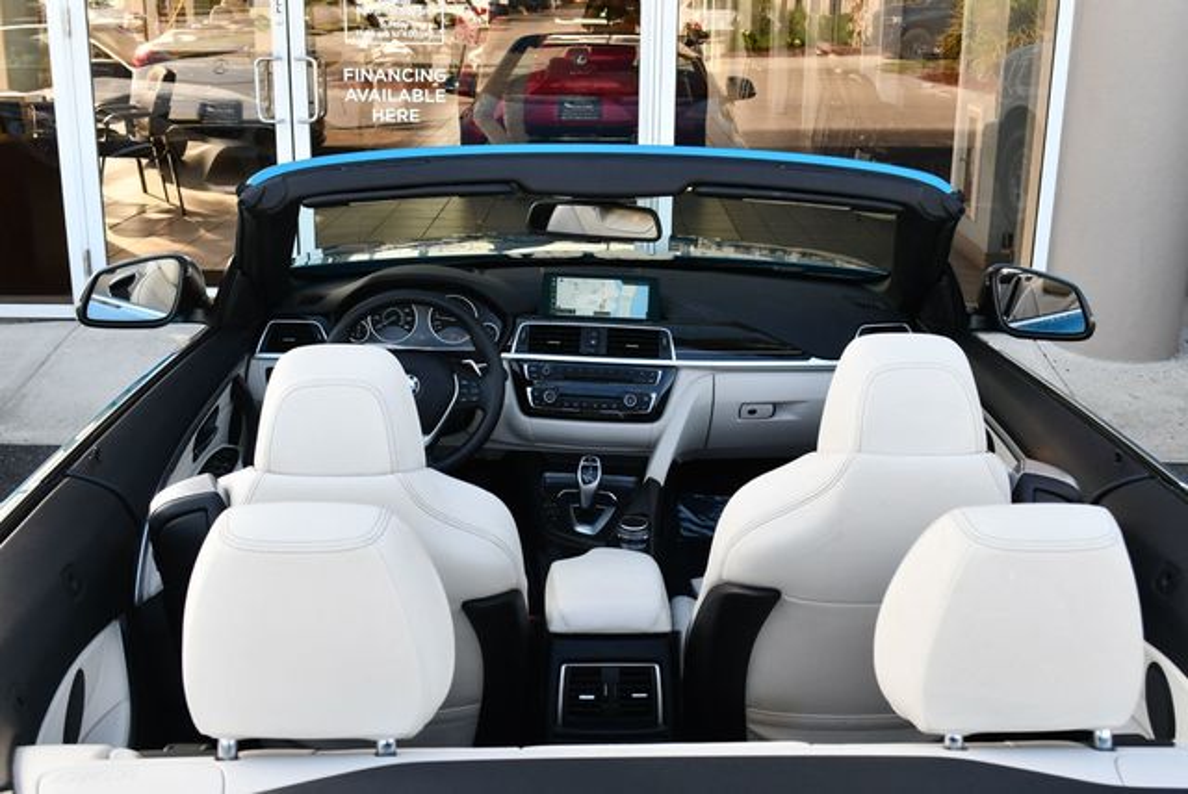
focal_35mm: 40
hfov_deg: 48.4
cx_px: 594
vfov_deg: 33.5
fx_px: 1321
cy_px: 397
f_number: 5.6
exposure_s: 1/250
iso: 320
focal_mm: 20
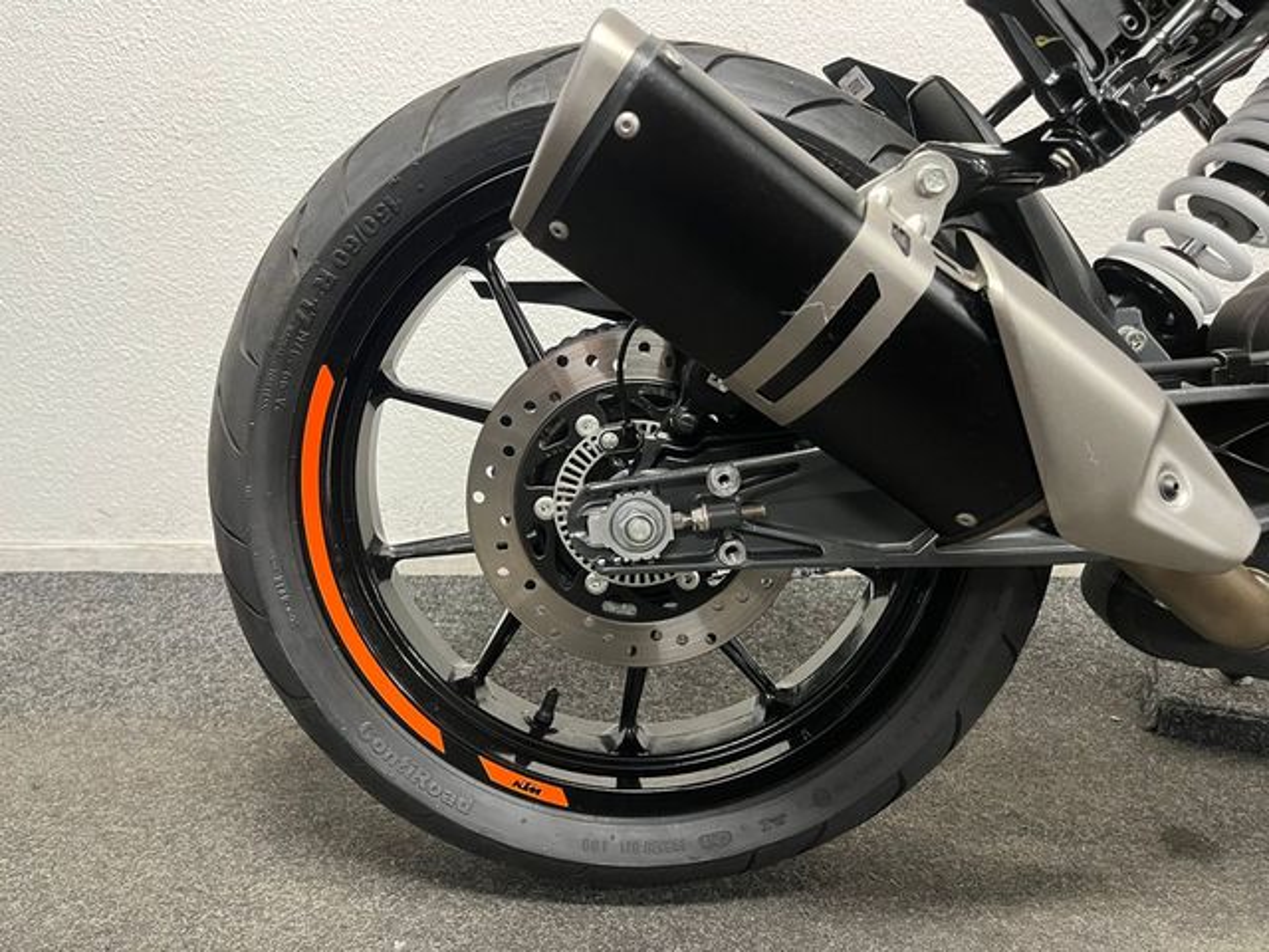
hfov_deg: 67.3
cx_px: 634
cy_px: 476
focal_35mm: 26
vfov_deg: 53.1
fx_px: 953
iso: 500
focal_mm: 5.1
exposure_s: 1/50
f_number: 1.6
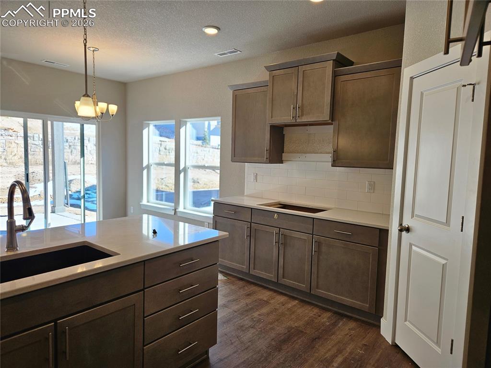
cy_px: 184
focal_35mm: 23
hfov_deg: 74.0
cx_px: 246
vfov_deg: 58.8
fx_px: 326
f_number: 1.8
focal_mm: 5.4
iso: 25
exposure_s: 1/165
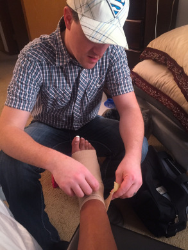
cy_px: 125
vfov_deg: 61.7
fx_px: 210
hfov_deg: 48.2
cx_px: 94
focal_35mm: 29
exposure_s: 1/15
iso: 250
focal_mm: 4.15
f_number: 2.2
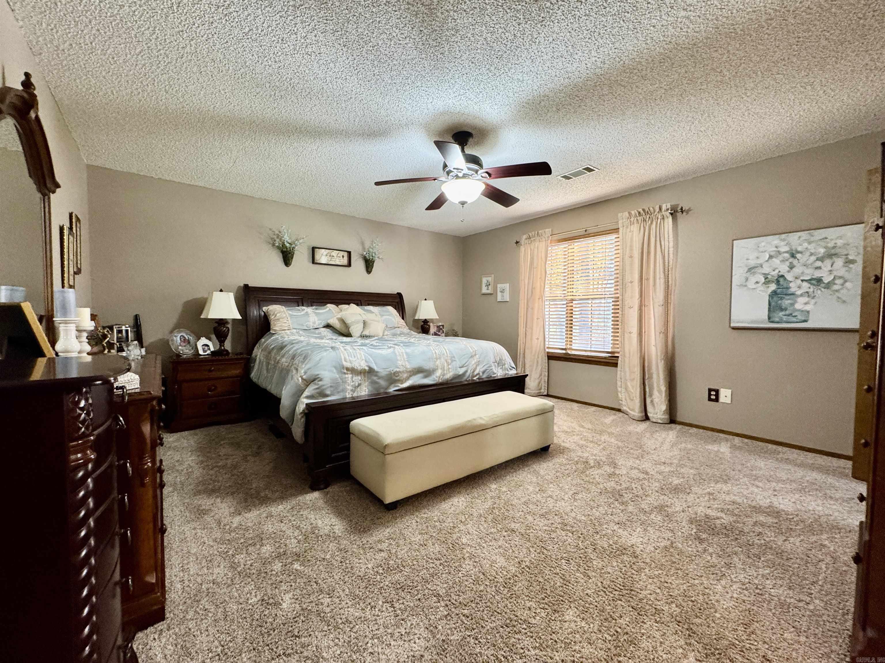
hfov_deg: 102.1
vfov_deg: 85.7
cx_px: 442
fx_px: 358
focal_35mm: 14
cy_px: 332
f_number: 2.2
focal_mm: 2.22
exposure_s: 1/60
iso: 320
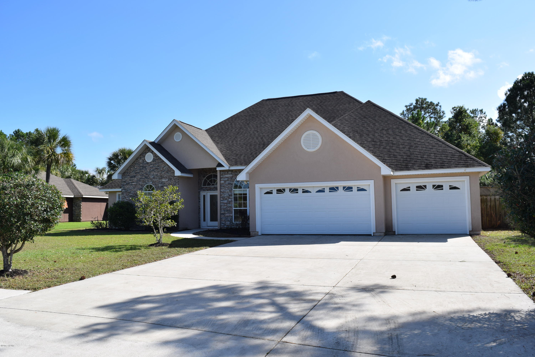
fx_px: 401
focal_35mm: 27
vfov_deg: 47.9
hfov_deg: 67.4
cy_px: 178
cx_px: 268
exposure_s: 1/320
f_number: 9
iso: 200
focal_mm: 18
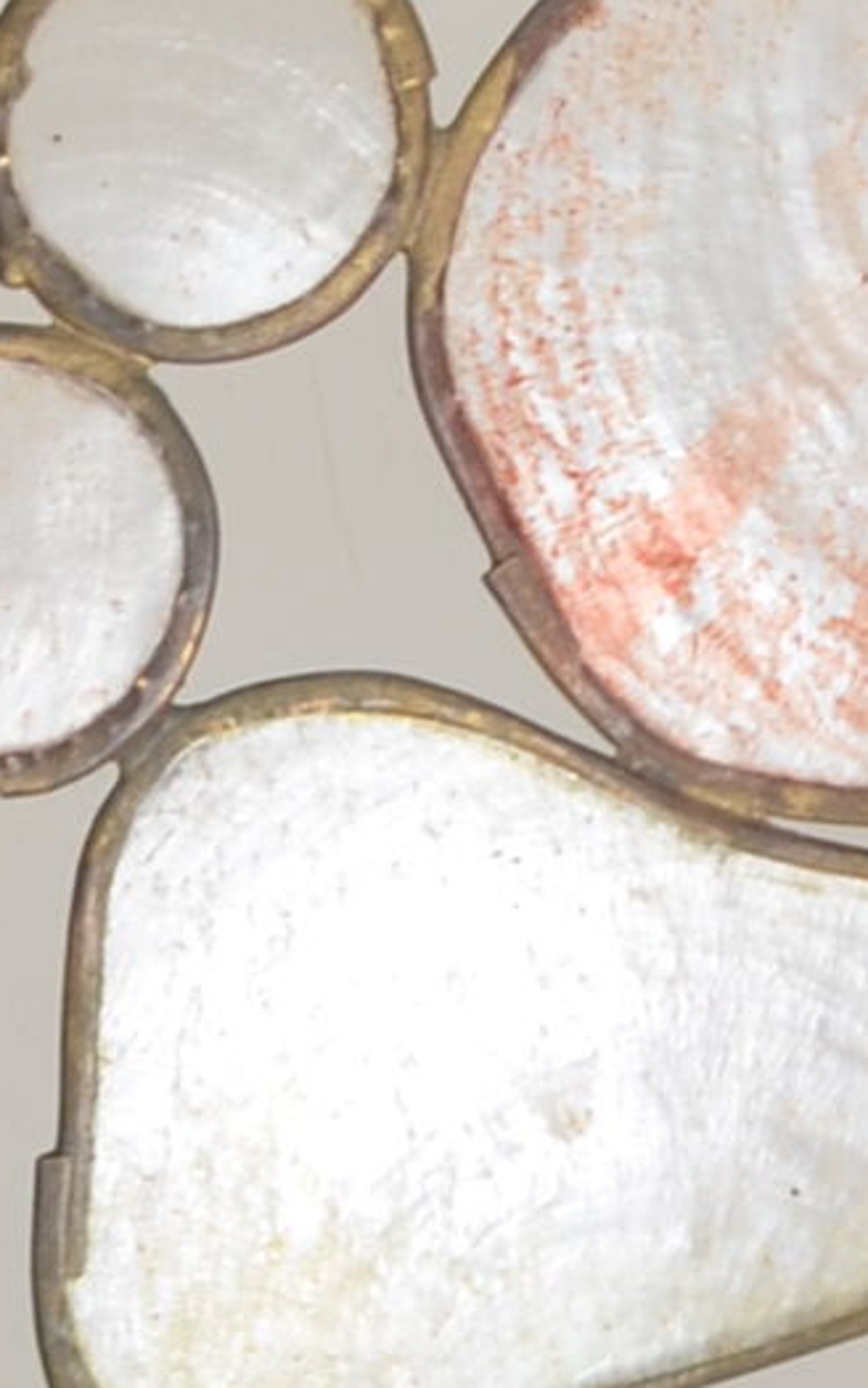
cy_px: -2355
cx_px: -180
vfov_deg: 3.8
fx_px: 20341
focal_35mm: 538
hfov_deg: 2.4
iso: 100
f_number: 14
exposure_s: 1/125
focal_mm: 50
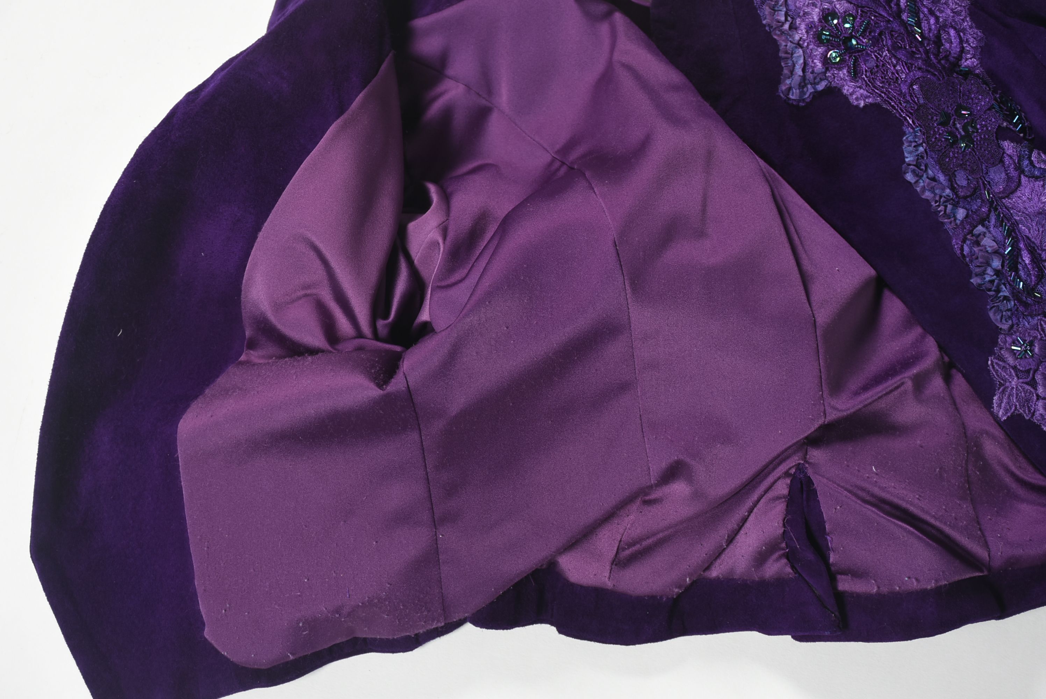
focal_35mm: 84
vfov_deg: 16.3
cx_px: 523
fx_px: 2442
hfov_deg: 24.2
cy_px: 350
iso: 200
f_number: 8
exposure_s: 1/125
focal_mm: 56
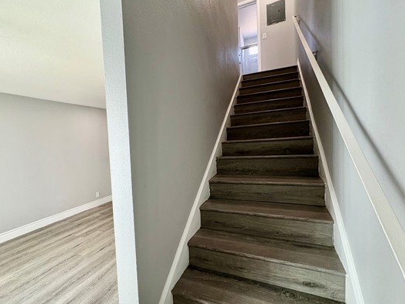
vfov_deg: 74.7
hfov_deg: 90.8
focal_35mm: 17
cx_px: 186
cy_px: 153
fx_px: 199
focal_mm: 2.22
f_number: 2.2
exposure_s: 1/60
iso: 160
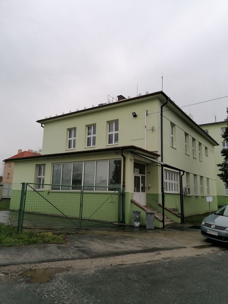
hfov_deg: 51.4
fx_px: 237
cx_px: 114
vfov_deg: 65.3
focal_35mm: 27
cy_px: 152
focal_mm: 4.75
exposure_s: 1/387
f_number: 1.8
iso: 50
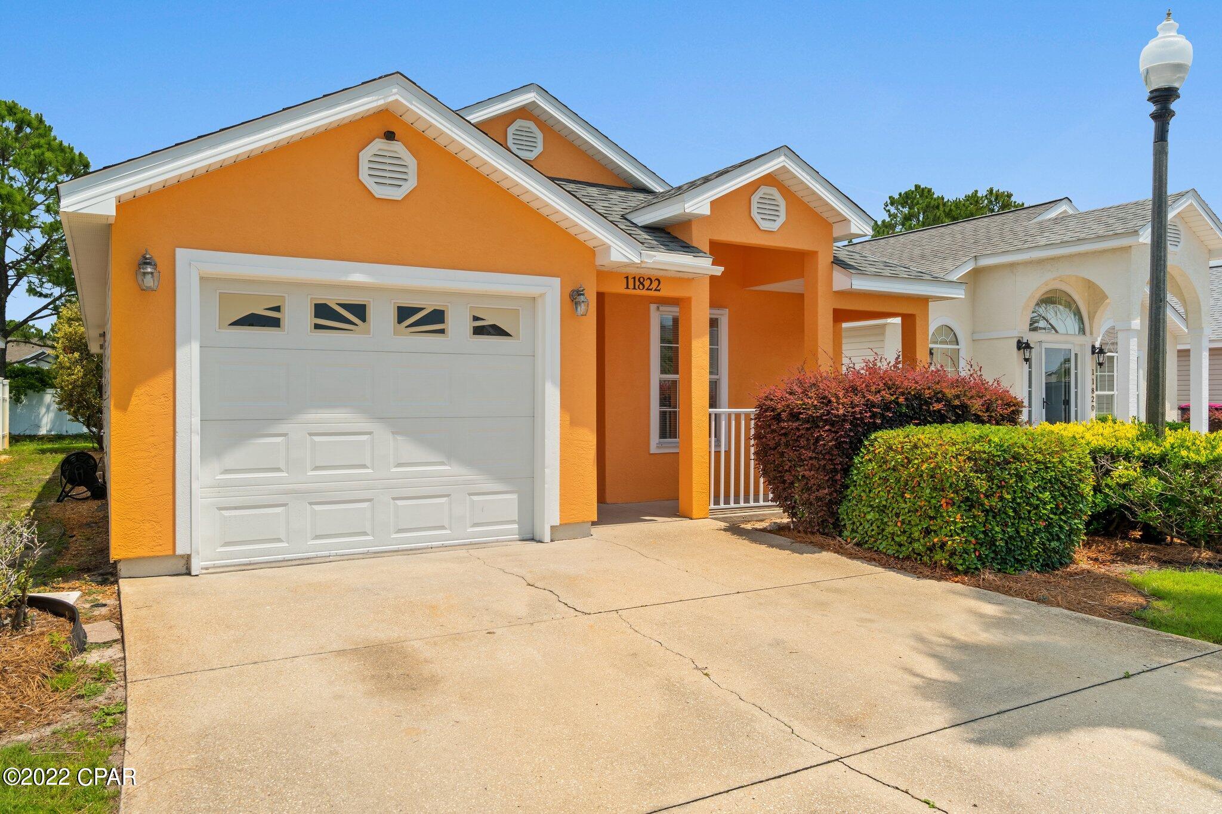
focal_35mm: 26
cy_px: 407
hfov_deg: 70.4
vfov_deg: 50.4
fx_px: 865
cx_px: 611
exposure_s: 1/60
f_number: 8
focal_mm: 17
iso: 100
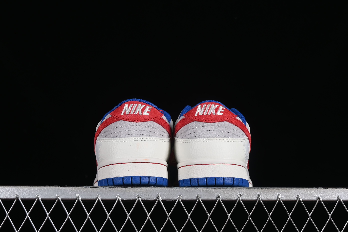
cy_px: 116
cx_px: 174
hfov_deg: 27.0
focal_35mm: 75
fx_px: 725
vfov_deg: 18.2
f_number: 8
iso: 160
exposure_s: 1/80
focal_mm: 50
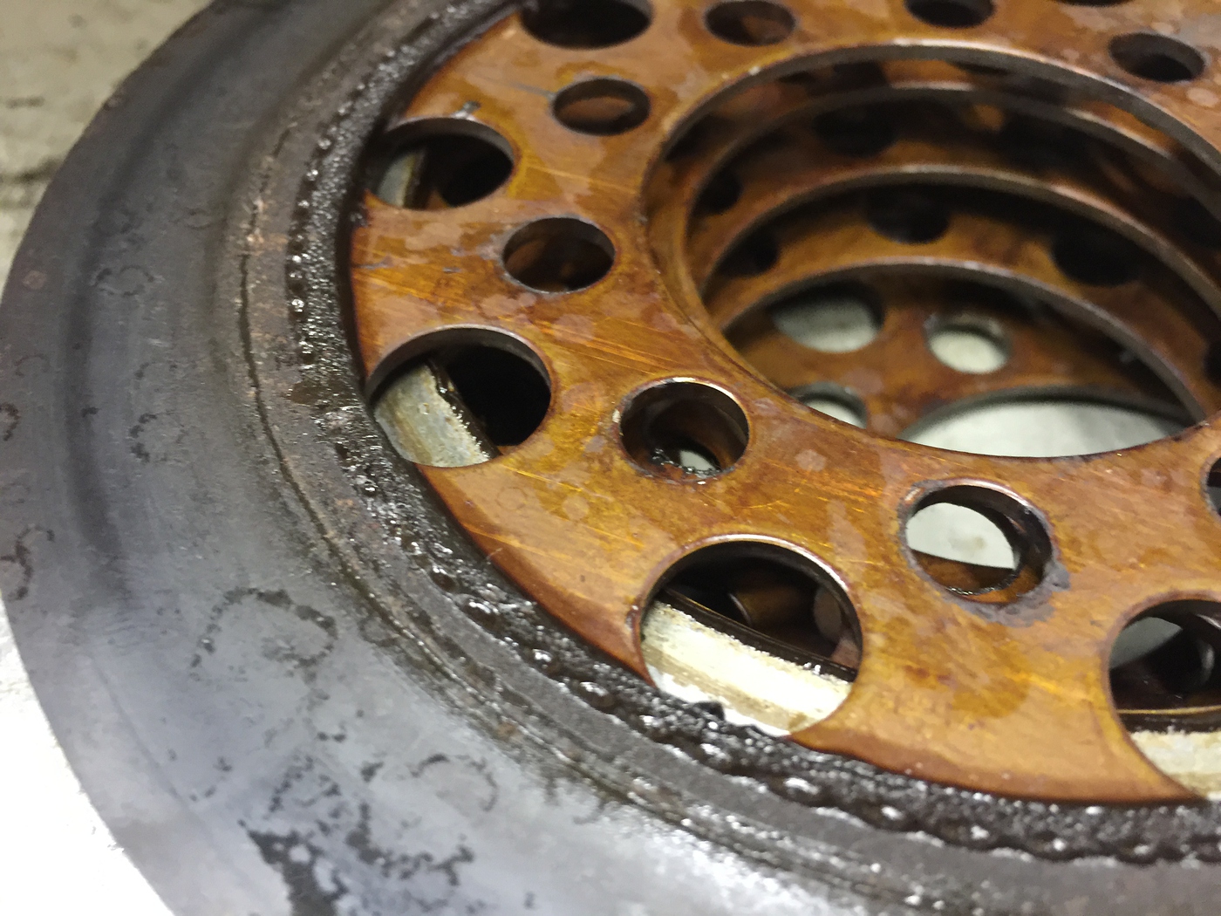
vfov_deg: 48.2
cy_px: 458
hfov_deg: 61.7
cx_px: 610
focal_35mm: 29
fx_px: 1023
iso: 80
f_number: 2.2
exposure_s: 1/4
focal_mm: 4.15
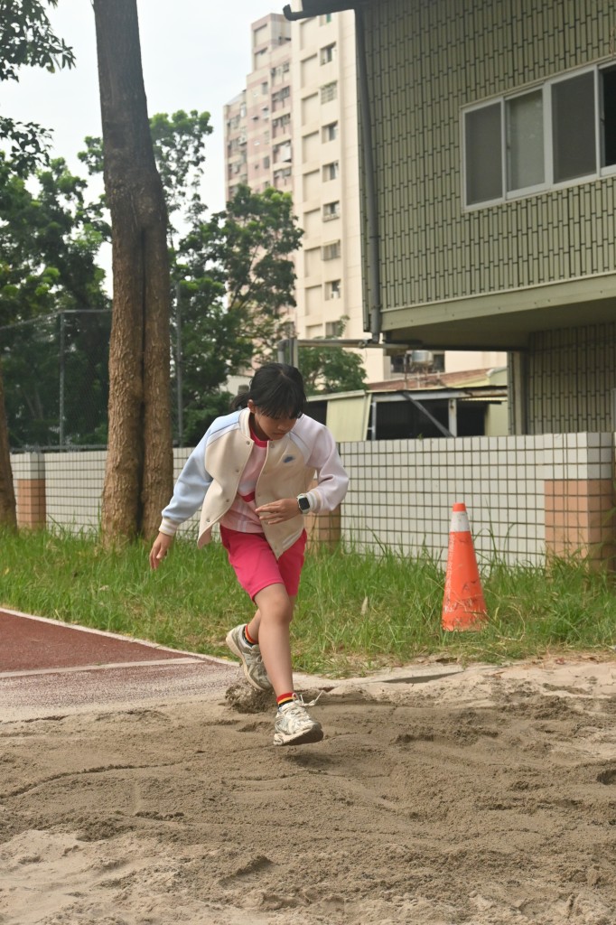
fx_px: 1464
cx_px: 308
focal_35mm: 57
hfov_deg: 23.8
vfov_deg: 35.1
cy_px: 462
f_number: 5.6
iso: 1100
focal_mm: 38
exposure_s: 1/2500
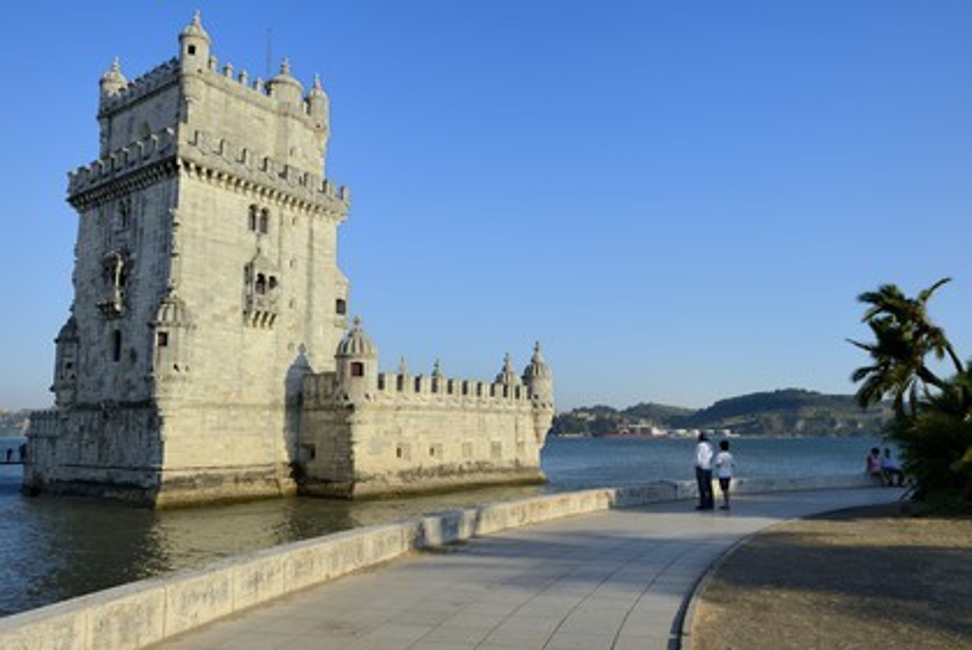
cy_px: 325
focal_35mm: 24
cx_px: 486
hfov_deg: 73.7
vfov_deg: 53.2
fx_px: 648
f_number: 11
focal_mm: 24
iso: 100
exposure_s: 1/200
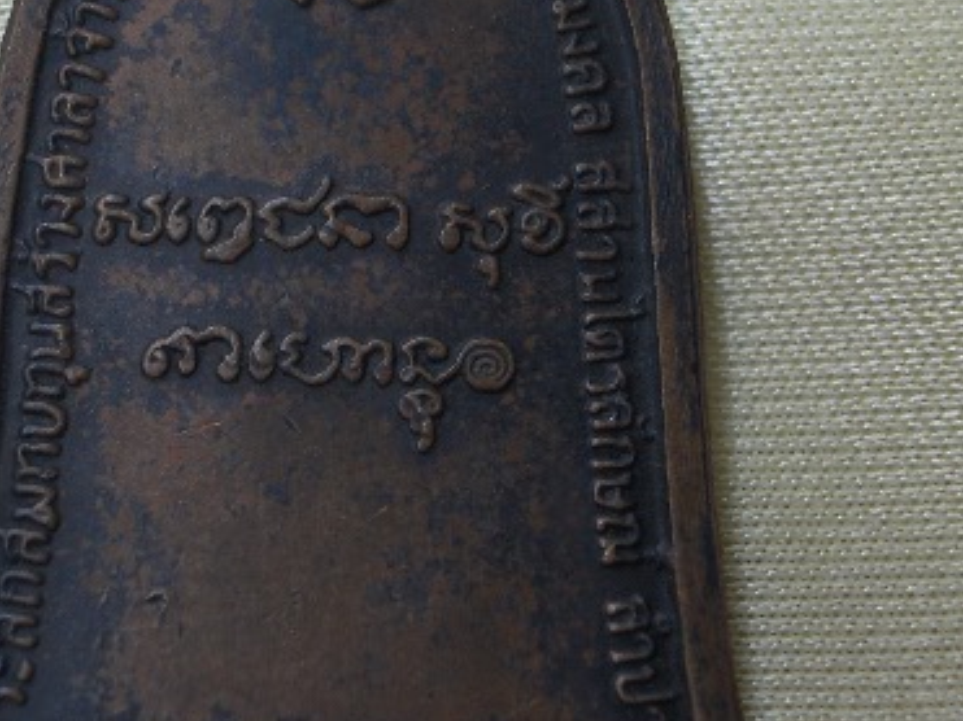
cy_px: 296
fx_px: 2976
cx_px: 366
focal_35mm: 107
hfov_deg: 18.4
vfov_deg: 13.8
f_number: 3.5
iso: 112
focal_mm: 10.19
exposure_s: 1/162
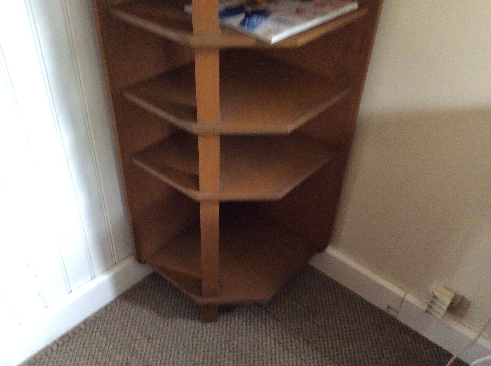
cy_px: 183
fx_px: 453
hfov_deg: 56.9
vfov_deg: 44.1
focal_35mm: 32
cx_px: 246
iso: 400
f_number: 2.4
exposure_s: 1/17
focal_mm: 3.3
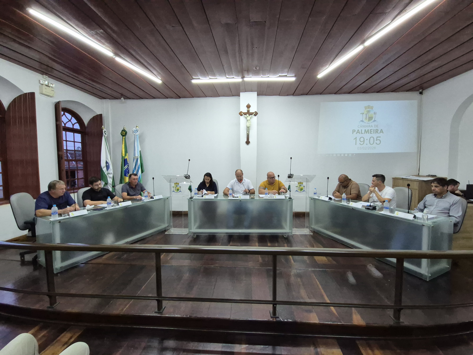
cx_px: 236
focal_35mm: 13
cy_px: 178
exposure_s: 1/60
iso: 200
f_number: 2.2
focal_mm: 2.2
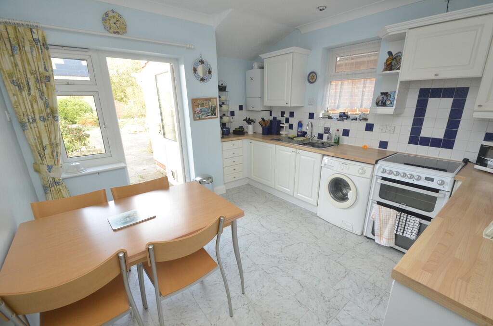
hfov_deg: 100.5
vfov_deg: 77.1
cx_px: 246
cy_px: 163
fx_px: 205
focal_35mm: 15
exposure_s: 1/60
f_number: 7.1
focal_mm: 10
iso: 640
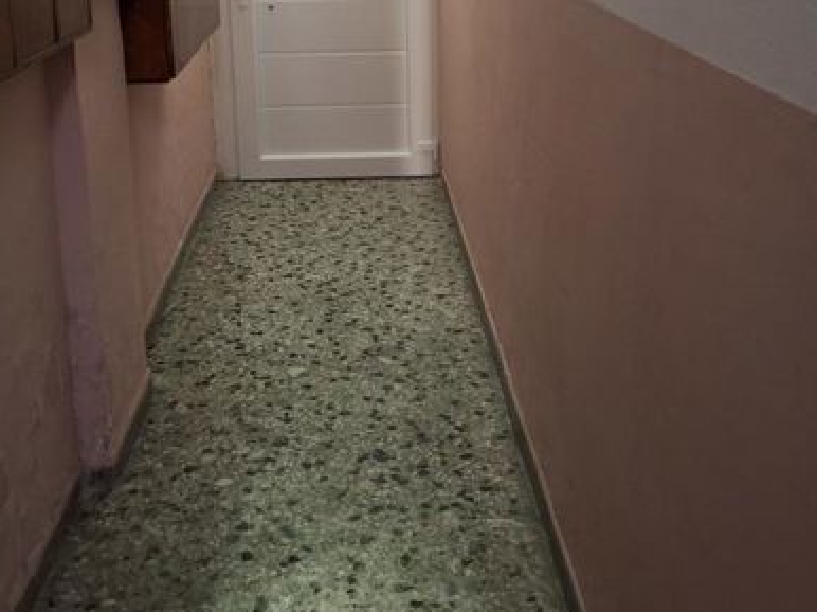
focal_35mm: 42
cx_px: 384
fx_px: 991
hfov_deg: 44.8
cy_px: 119
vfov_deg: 33.3
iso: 500
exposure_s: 1/20
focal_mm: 5.54
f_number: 1.8
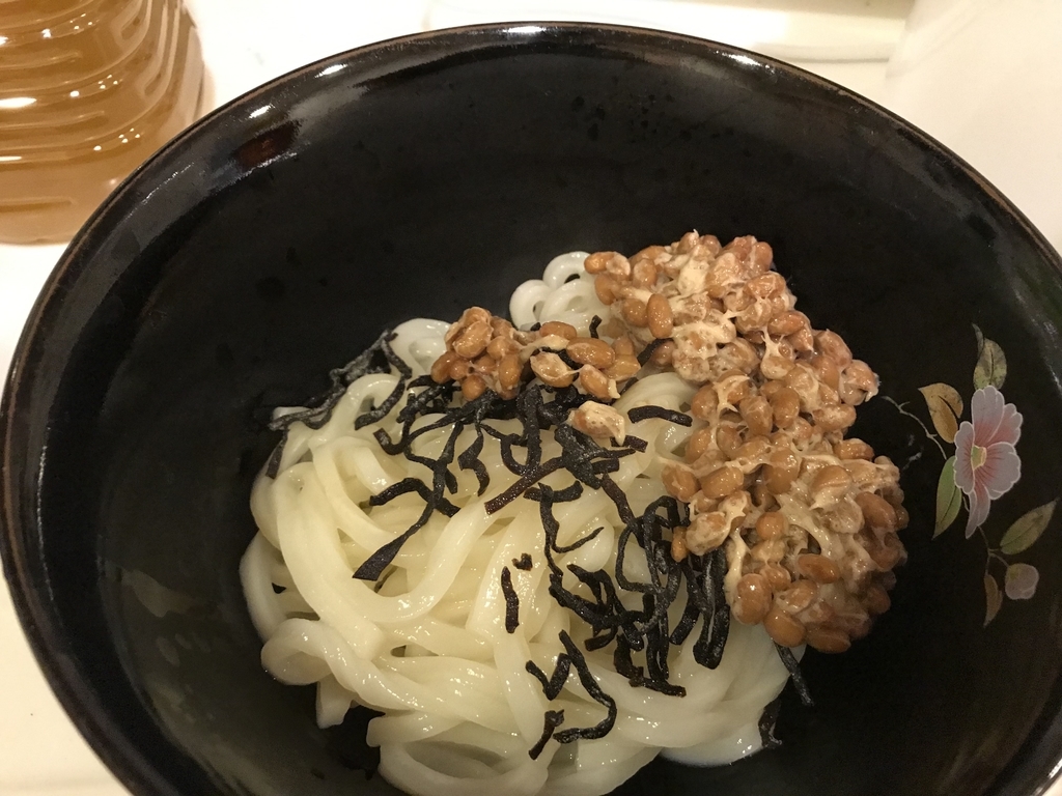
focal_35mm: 28
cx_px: 531
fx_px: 859
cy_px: 398
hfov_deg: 63.4
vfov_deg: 49.7
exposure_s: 1/6
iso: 80
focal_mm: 3.99
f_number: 1.8
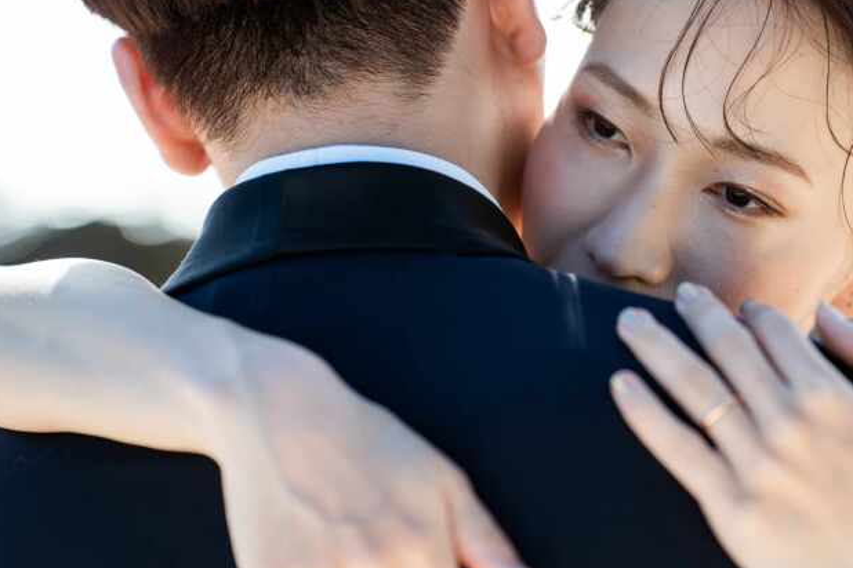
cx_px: 523
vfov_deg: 7.1
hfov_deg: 10.6
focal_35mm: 194
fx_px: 4596
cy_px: 286
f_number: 2.8
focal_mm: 150
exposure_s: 1/640
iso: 100
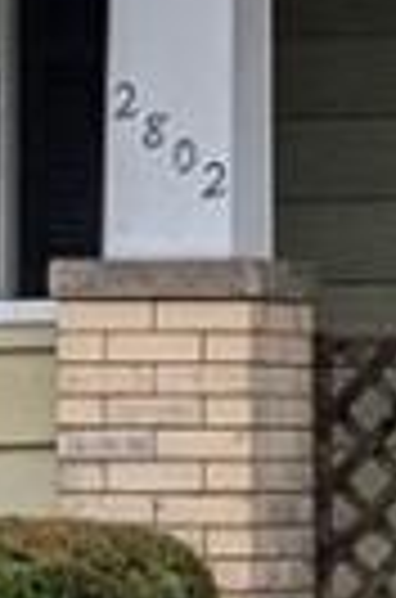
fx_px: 6103
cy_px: -108
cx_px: 7
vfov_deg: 5.6
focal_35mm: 368
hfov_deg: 3.7
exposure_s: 1/343
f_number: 1.68
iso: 21
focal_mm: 6.9
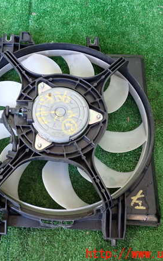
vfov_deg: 46.2
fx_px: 306
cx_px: 42
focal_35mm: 43
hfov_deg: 29.4
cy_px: 129
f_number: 2.3
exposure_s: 1/30
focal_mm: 5.4
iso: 250
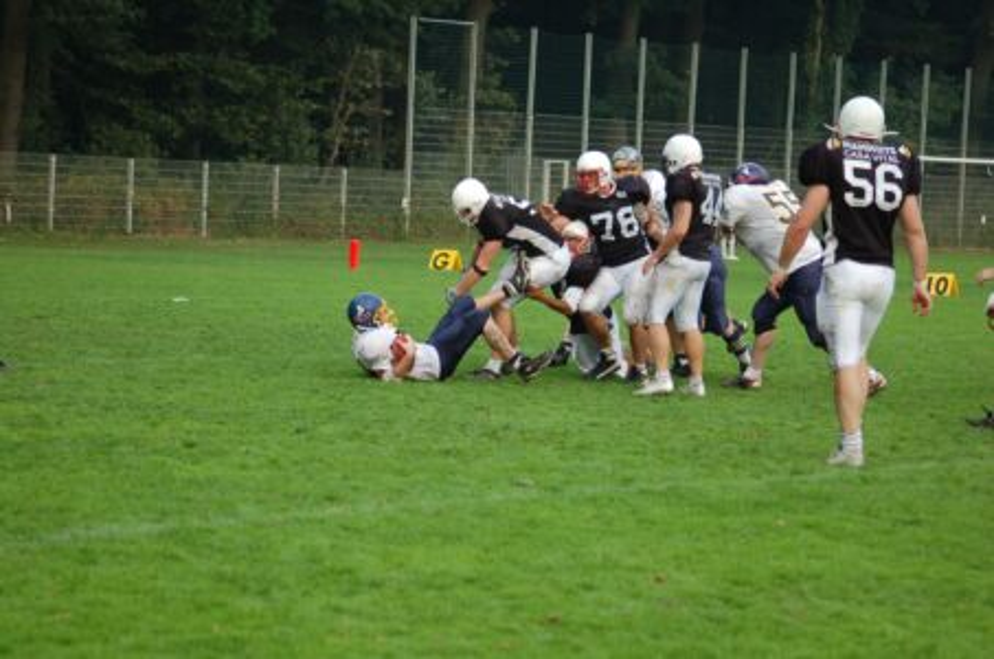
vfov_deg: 9.1
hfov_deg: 13.7
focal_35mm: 150
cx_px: 497
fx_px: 4133
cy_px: 330
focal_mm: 100
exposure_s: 1/640
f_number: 4.2
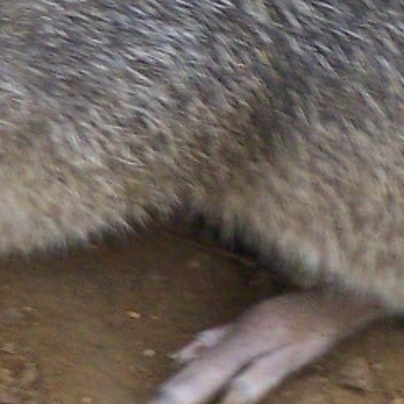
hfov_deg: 2.4
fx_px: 9705
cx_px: 251
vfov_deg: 2.4
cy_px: -512
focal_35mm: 735
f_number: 3.3
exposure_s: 1/25
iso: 160
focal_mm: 21.2
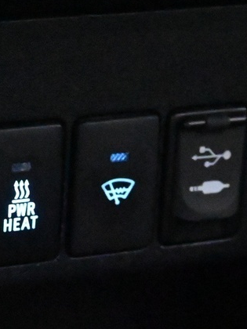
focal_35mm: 170
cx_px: -45
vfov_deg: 11.6
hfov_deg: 8.7
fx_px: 1615
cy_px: 201
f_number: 4.8
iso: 20000
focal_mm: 30.5
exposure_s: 1/50
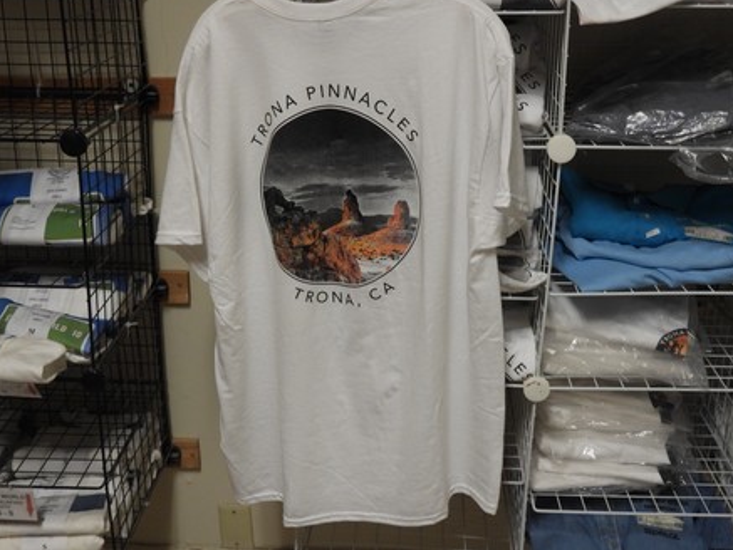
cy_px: 264
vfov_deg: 32.2
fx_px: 953
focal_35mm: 45
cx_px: 370
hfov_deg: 42.1
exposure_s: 1/30
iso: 400
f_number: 3.2
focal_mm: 7.7
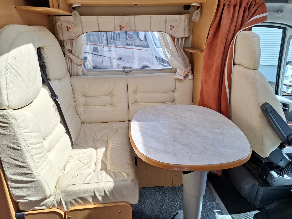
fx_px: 194
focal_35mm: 23
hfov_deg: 73.9
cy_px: 110
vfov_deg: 58.9
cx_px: 146
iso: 50
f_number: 1.8
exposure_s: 1/252
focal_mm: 5.54
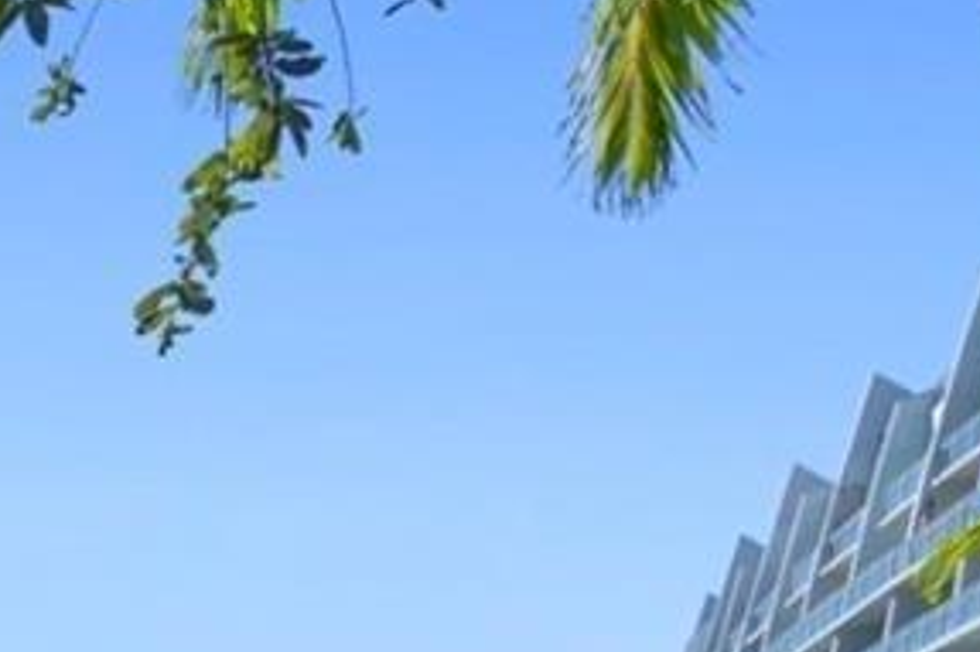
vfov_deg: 14.8
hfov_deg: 15.1
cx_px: -1373
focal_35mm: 78
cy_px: 1253
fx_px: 2122
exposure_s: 1/125
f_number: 11
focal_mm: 14
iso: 100
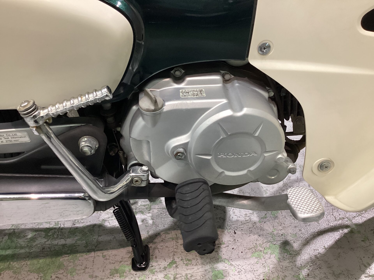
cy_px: 140
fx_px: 335
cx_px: 187
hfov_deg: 58.4
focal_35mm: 31
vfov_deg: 45.4
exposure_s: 1/50
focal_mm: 3.3
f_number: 2.4
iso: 125
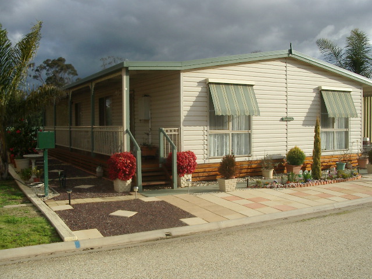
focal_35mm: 38
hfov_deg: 49.0
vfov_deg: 37.7
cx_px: 186
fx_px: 408
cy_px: 140
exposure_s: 1/320
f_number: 4.8
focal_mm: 5.8
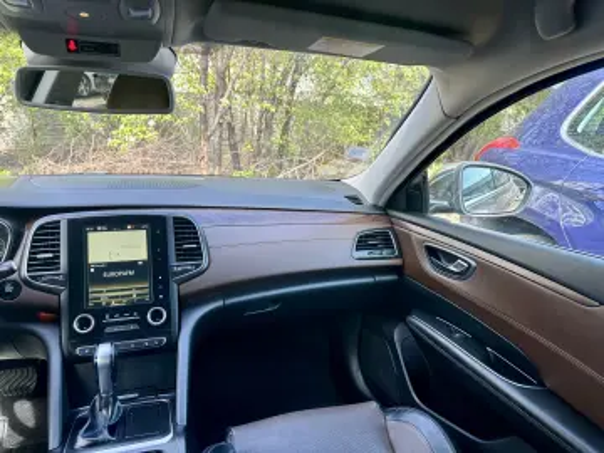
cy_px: 226
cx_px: 302
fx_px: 419
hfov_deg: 71.6
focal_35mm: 24
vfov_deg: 56.8
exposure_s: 1/208
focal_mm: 6.86
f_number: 1.78
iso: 64
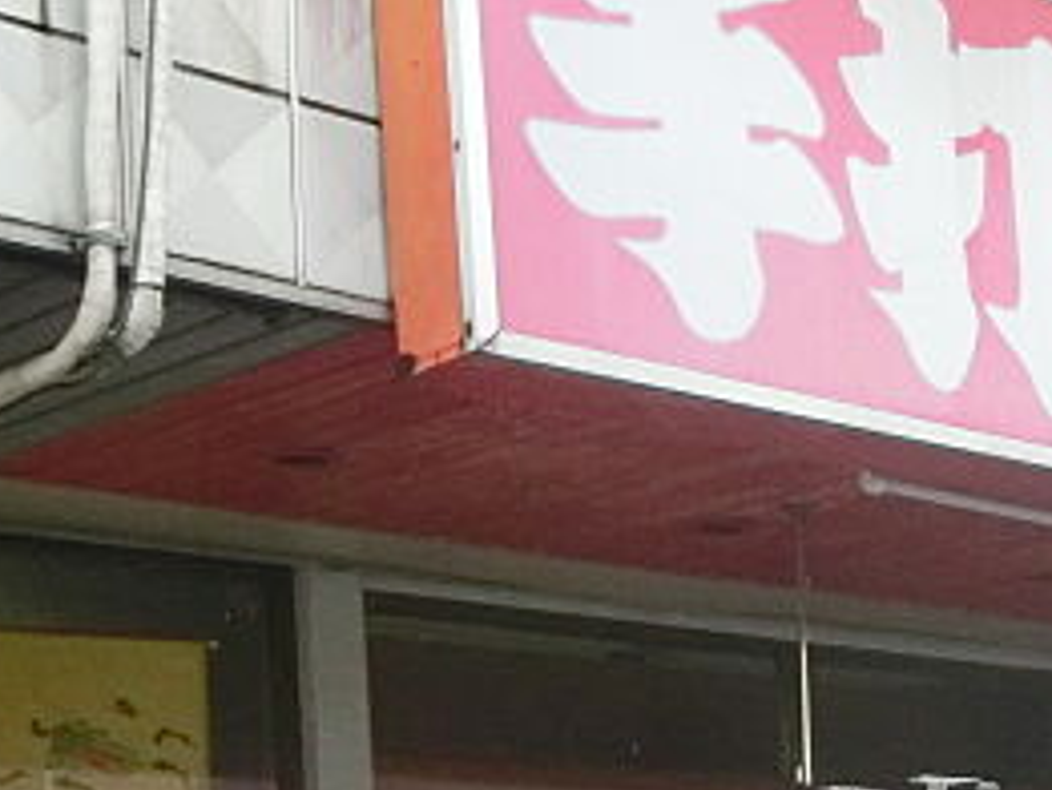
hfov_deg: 19.2
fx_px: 2980
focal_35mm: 98
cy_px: 834
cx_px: 1161
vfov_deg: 14.8
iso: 400
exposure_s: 1/400
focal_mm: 7.15
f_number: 4
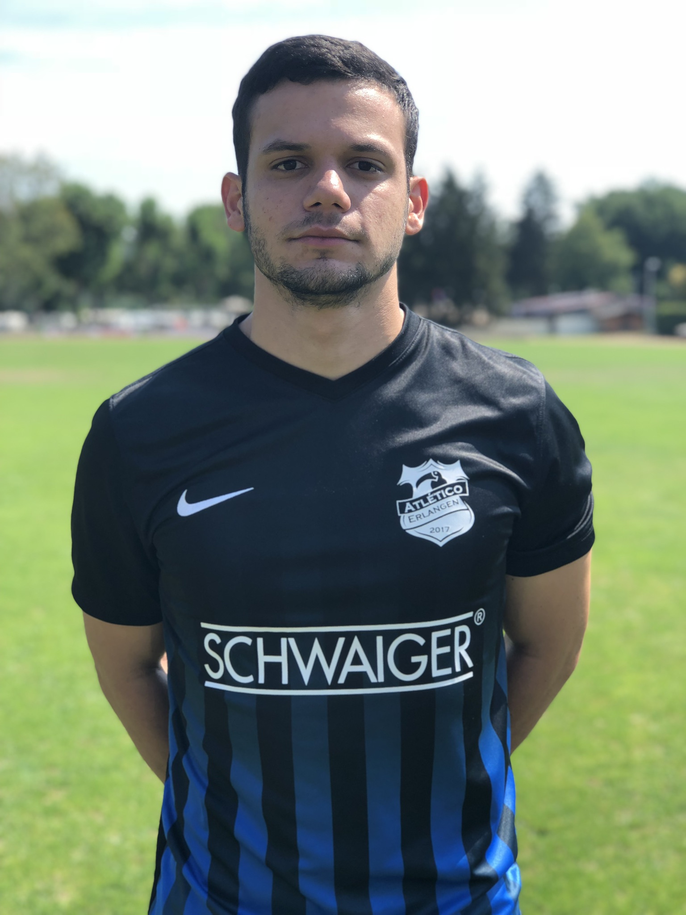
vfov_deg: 33.8
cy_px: 458
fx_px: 1506
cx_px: 343
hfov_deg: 25.7
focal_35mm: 57
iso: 20
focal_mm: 6.6
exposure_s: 1/343
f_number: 2.8
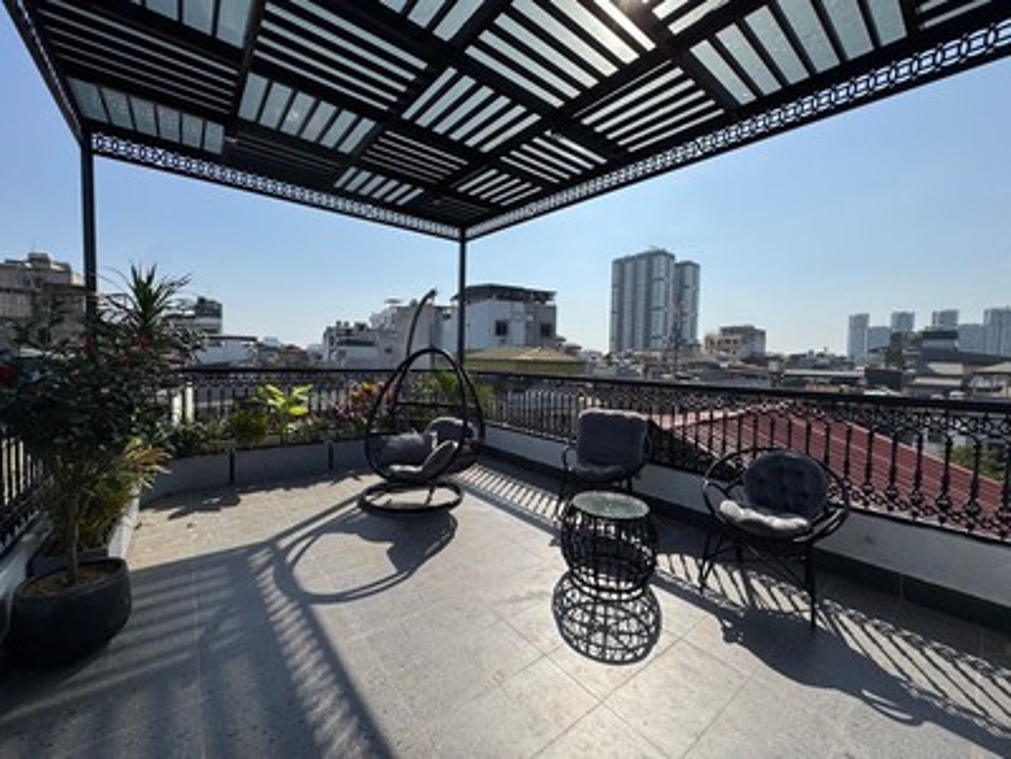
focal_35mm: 14
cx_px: 506
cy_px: 380
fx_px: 409
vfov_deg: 85.7
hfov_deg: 102.1
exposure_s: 1/3546
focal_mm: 2.22
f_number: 2.2
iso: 50
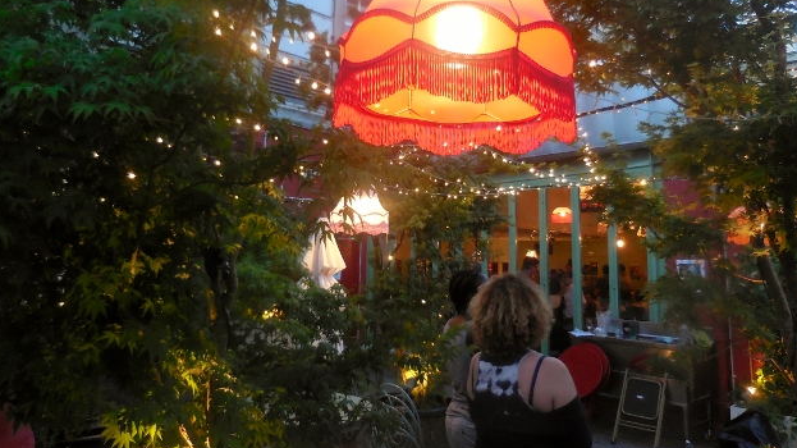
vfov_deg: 41.2
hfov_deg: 67.9
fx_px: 592
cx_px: 400
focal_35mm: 28
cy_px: 175
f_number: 3.3
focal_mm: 4.5
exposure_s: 1/25
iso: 400
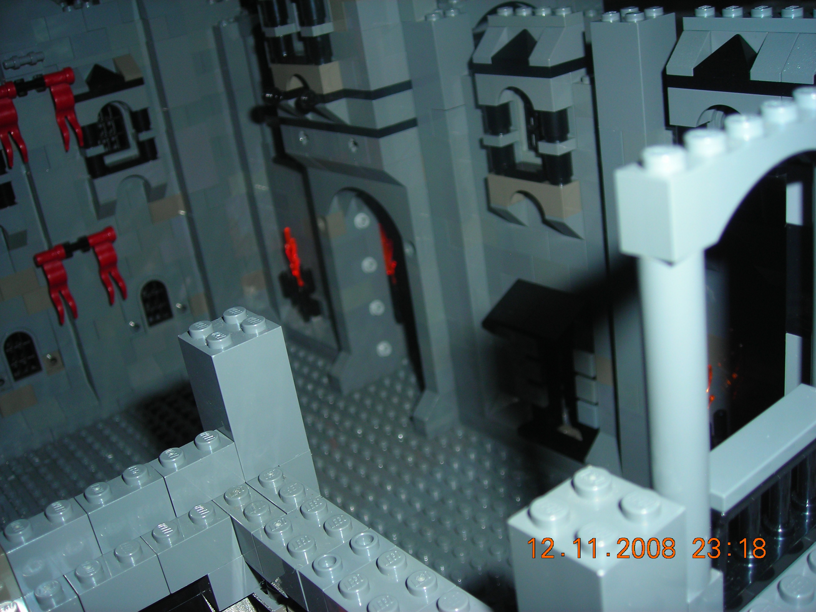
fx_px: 966
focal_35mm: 41
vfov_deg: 35.1
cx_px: 408
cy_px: 306
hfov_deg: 45.8
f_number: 6.6
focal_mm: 6.8
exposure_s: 1/60.1
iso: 50
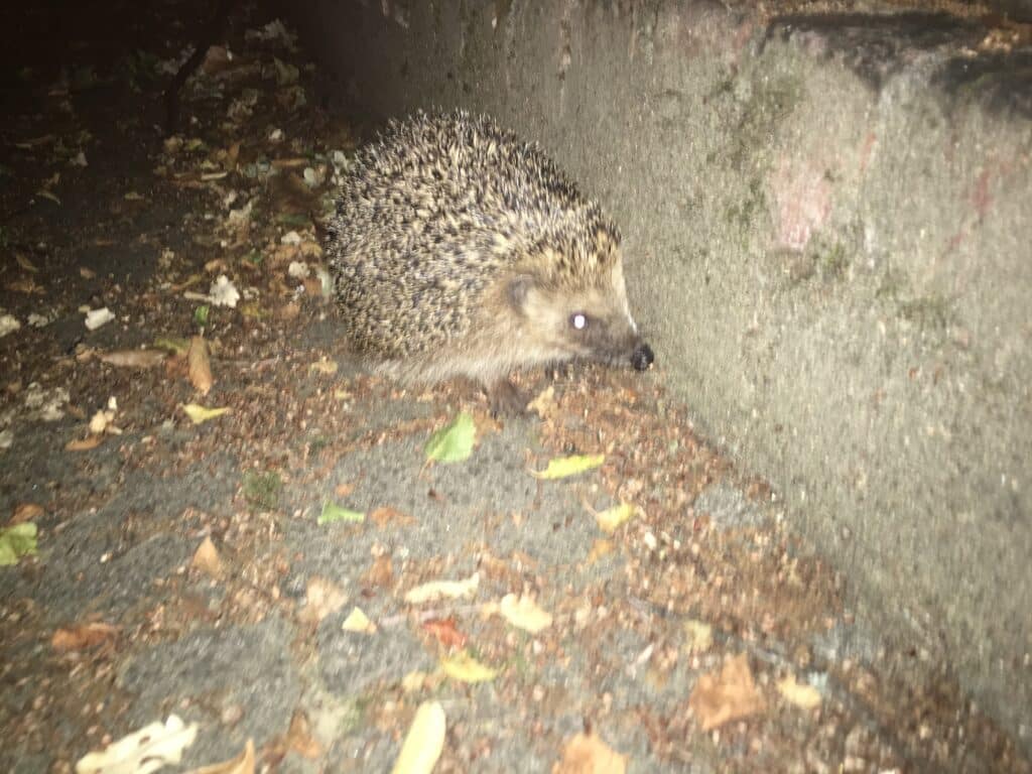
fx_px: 865
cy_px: 387
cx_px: 516
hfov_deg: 61.7
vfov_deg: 48.2
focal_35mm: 29
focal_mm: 4.15
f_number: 2.2
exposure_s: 1/17
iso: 50
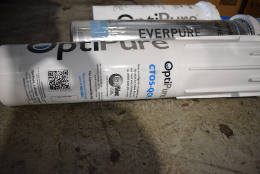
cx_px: 130
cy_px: 87
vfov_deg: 48.0
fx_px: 195
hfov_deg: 67.3
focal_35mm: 27
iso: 900
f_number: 4
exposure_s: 1/60
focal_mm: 18
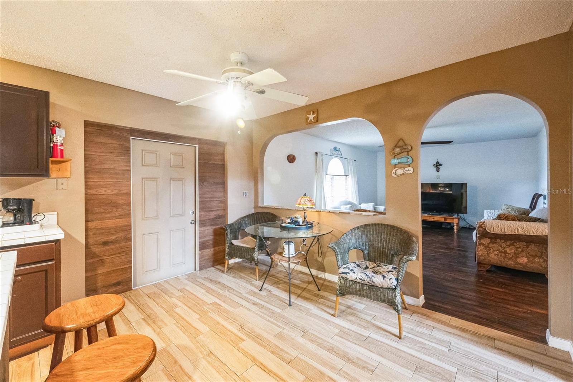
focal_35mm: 14
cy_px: 191
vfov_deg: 81.2
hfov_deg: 104.3
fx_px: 223
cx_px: 286
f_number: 6.3
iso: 5000
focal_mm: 14
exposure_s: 1/20
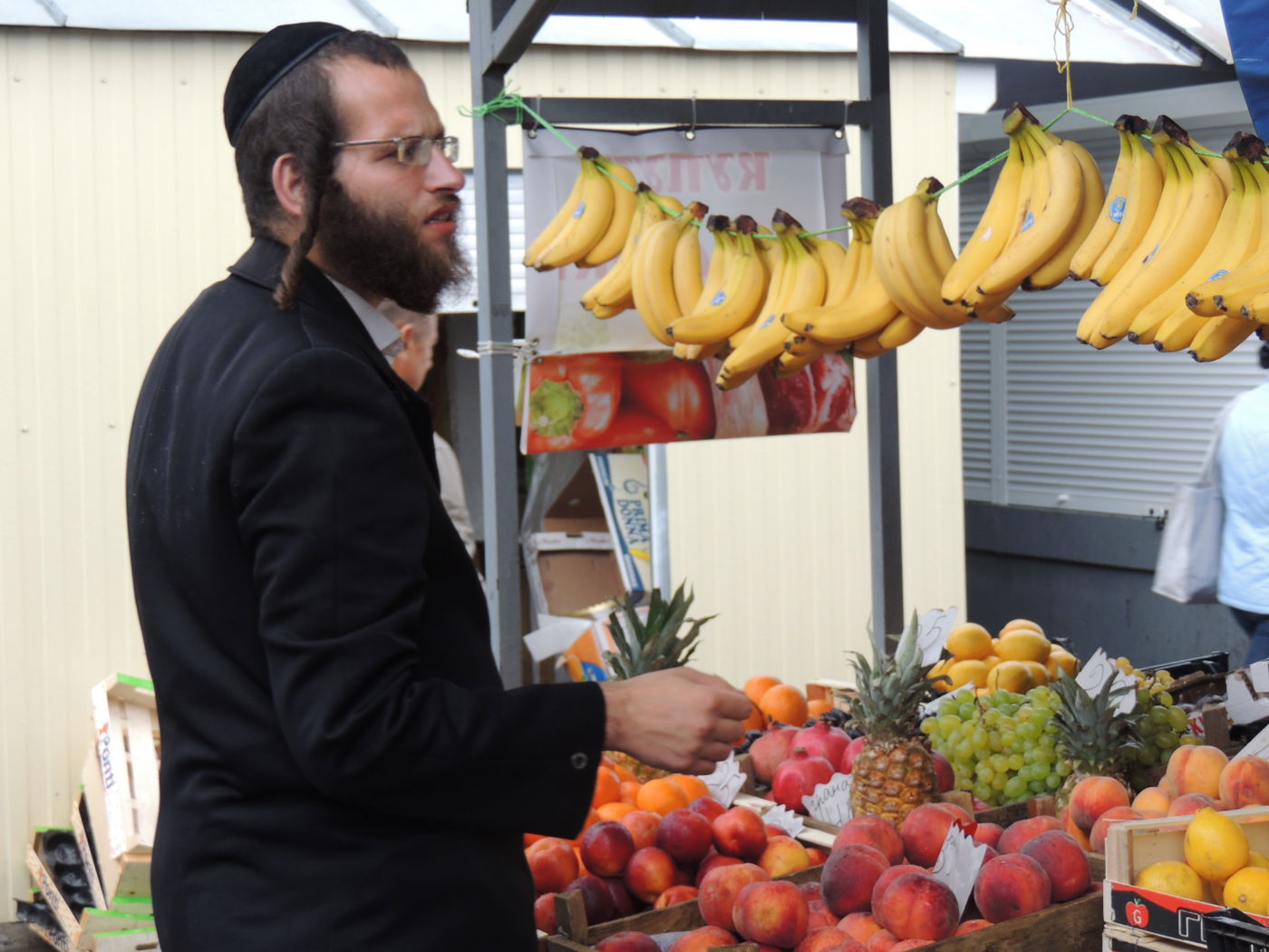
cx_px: 634
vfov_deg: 19.6
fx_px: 2749
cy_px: 476
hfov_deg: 26.0
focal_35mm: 75
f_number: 3.9
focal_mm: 13.3
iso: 100
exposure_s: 1/100
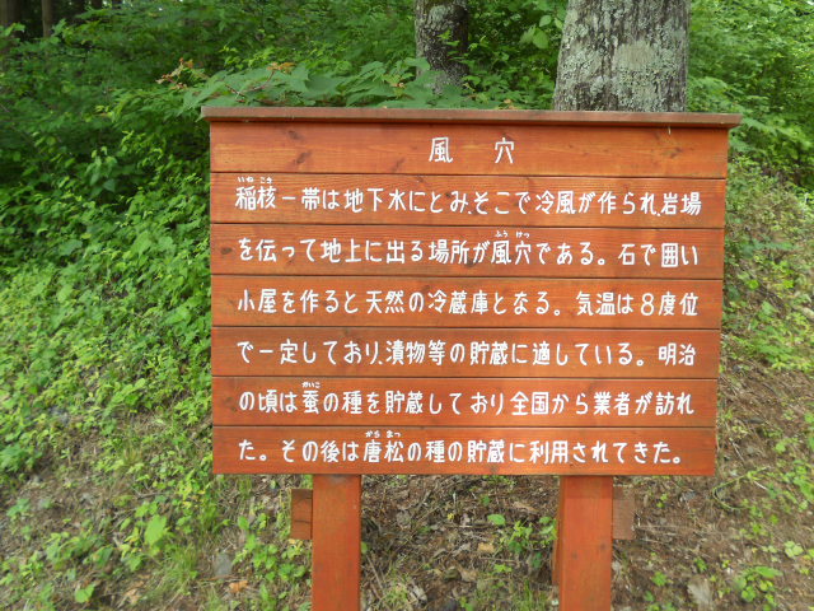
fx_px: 752
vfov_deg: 44.2
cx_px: 407
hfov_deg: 56.8
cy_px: 306
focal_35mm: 32
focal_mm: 5.8
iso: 80
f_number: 3.5
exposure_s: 1/60
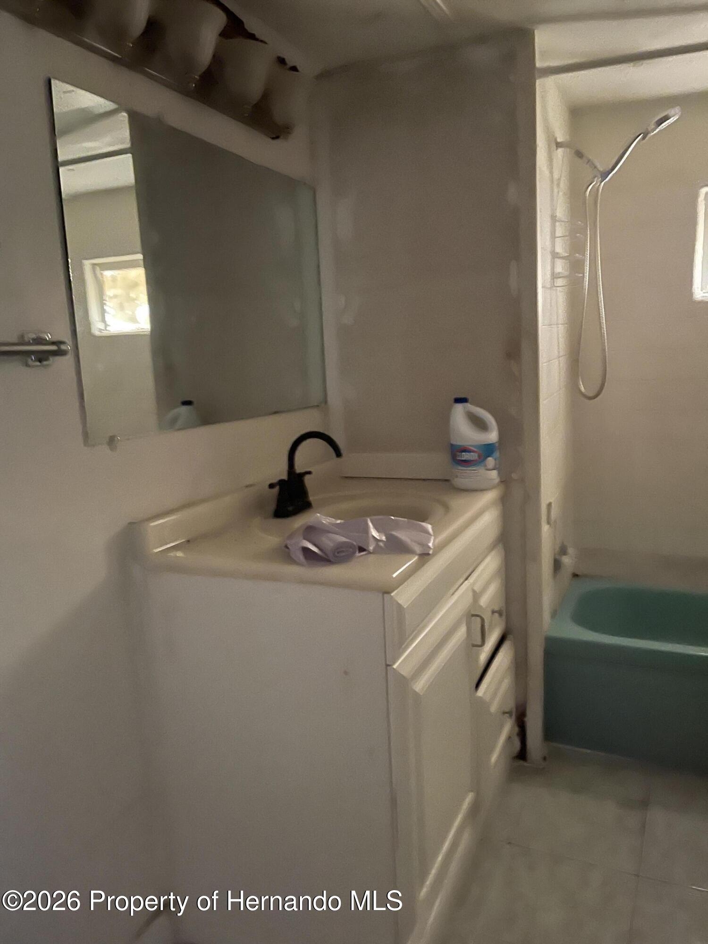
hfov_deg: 54.9
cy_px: 472
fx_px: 682
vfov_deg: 69.4
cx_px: 354
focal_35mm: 25
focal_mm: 5.1
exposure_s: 1/20
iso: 1250
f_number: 1.6
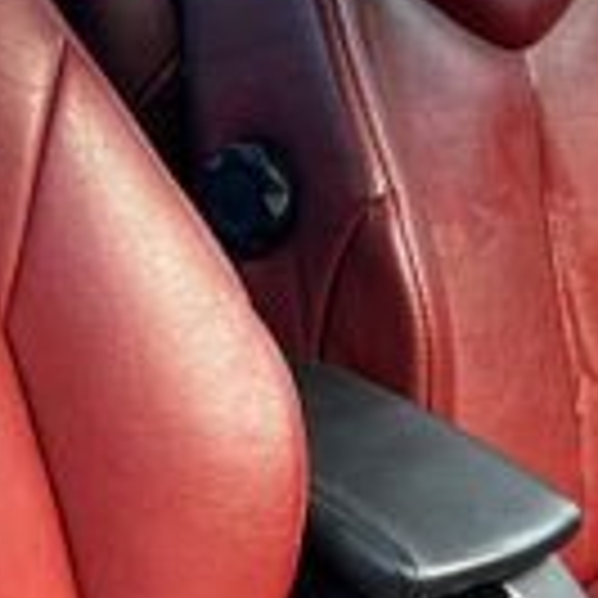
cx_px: 164
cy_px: 342
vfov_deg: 16.0
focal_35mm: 109
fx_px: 2130
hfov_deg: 15.9
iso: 64
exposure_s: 1/121
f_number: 1.5
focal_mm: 5.7
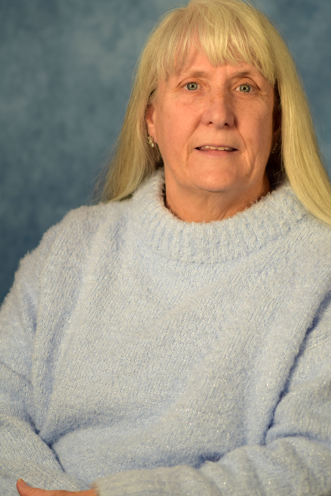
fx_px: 1841
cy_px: 242
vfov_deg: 15.4
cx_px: 163
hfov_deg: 10.3
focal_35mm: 134
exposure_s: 1/125
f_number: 2.8
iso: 200
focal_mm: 85
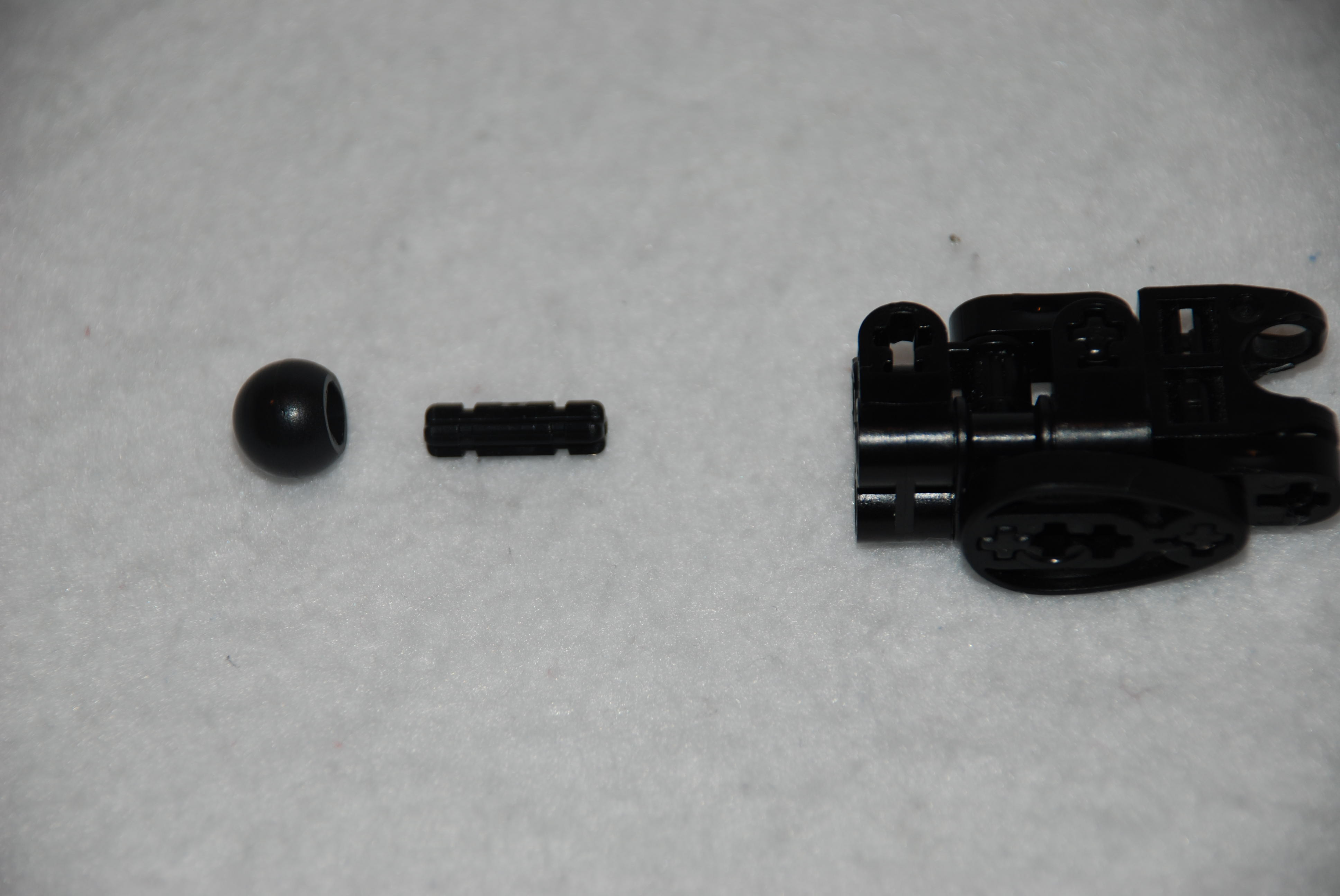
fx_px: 7547
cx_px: 670
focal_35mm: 202
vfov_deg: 6.8
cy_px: 448
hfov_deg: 10.1
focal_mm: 135
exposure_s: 1/60
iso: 100
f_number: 5.6
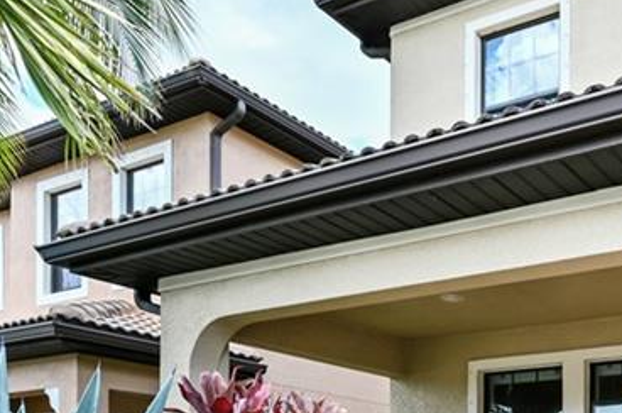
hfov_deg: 43.9
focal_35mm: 39
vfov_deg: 29.8
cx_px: 593
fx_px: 673
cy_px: 480
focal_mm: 14
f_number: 11
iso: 160
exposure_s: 1/80
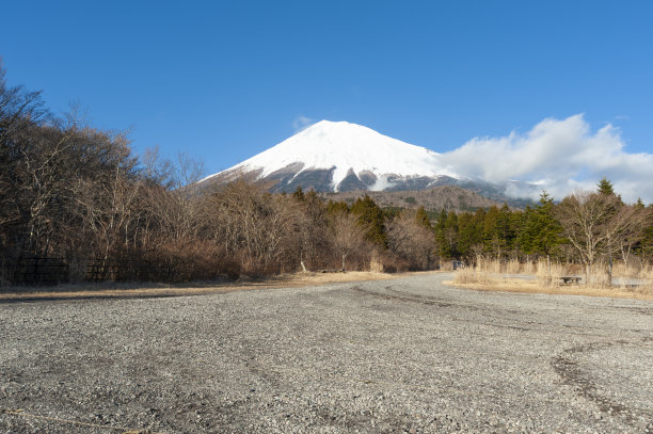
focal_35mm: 28
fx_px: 507
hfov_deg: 65.5
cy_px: 217
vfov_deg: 46.3
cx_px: 326
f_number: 11
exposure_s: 1/200
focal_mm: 28
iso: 100
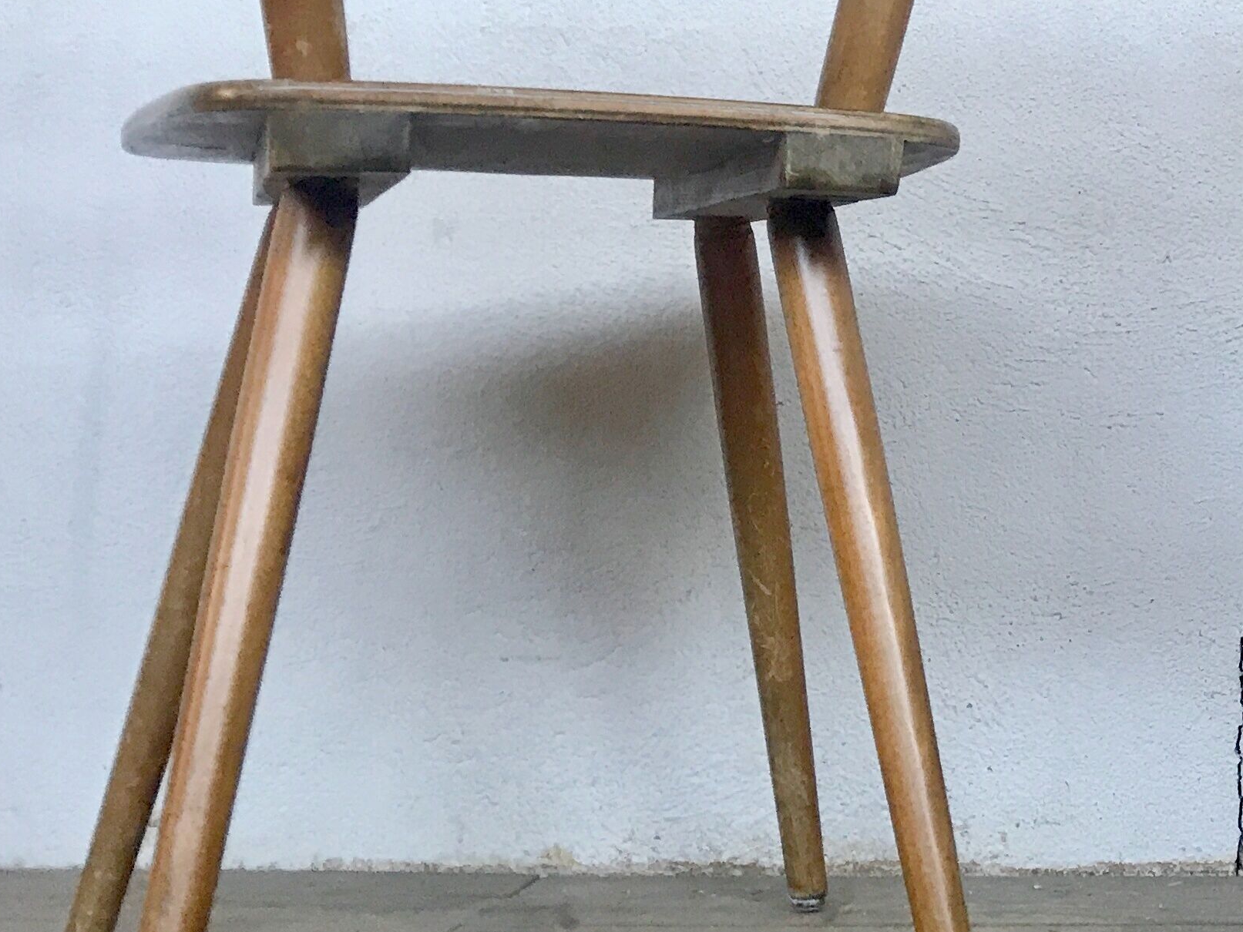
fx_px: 2514
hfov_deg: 26.0
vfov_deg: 20.7
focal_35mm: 70
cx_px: 1300
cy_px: 124
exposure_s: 1/33
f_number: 1.8
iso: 32
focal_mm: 3.99
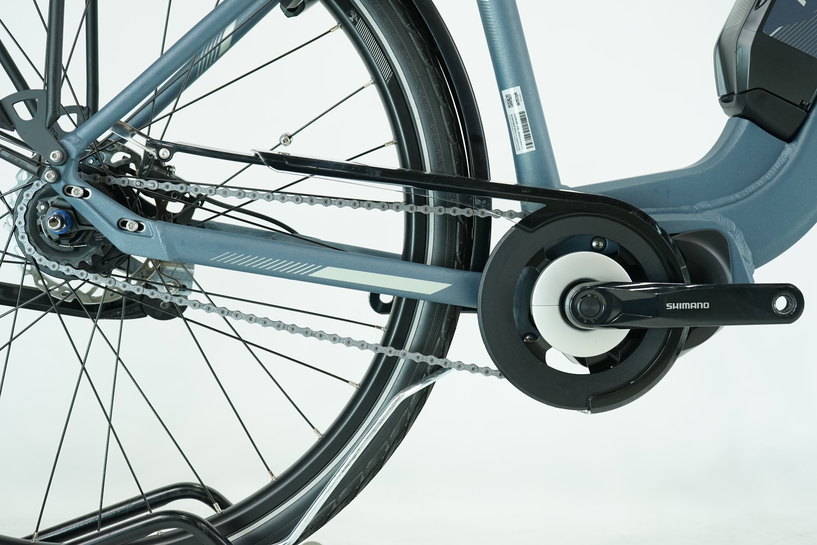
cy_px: 272
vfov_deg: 24.2
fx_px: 1271
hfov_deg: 35.6
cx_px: 408
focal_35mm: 56
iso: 1600
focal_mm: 56
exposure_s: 1/200
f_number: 5
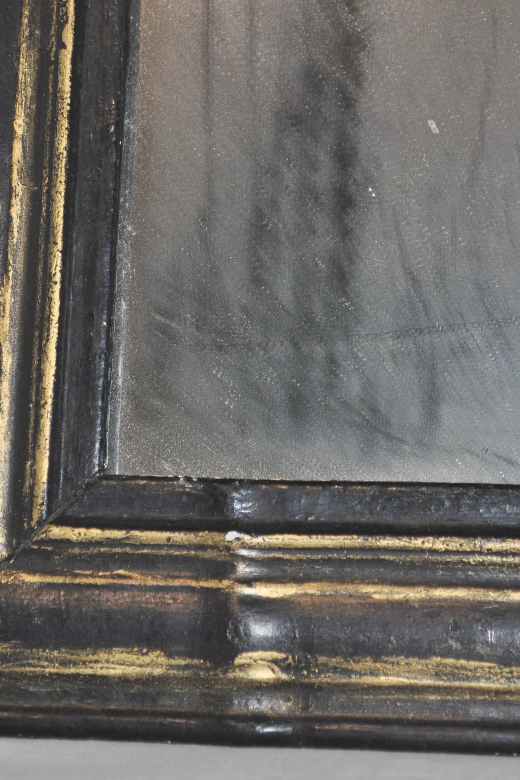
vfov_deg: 14.8
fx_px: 3008
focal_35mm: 139
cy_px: 365
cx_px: 338
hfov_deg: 9.9
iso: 800
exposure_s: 1/60
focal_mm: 55
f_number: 5.6
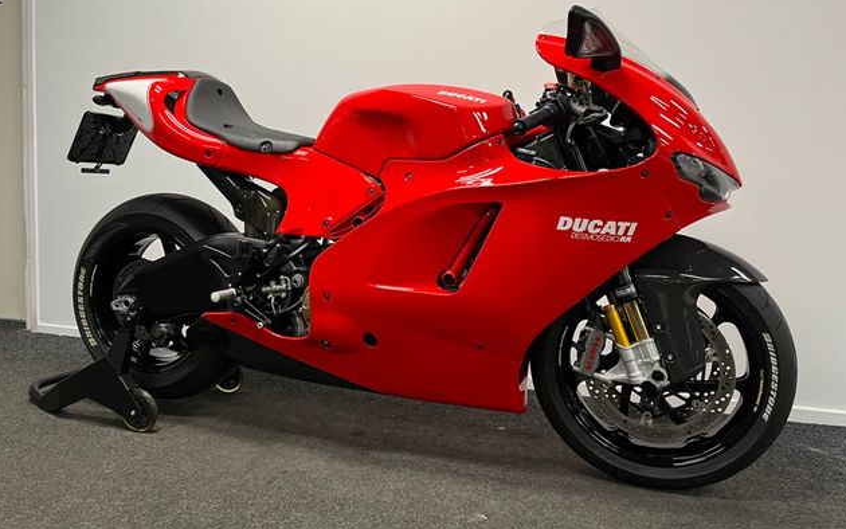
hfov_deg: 66.5
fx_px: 646
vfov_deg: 44.5
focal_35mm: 28
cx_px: 424
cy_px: 232
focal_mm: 5.1
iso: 100
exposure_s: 1/50
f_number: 1.6
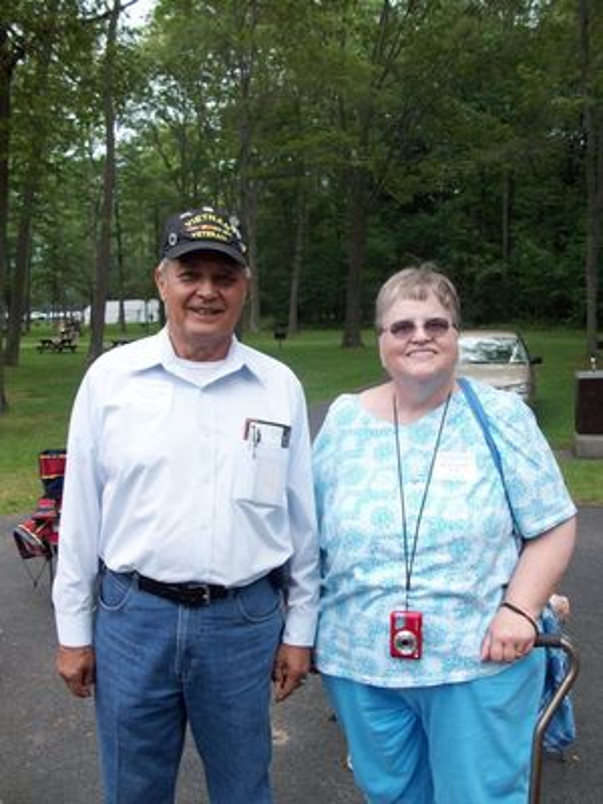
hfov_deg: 41.8
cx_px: 302
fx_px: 790
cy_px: 402
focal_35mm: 34
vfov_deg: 54.0
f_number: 2.8
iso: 64
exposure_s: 1/213
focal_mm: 5.7
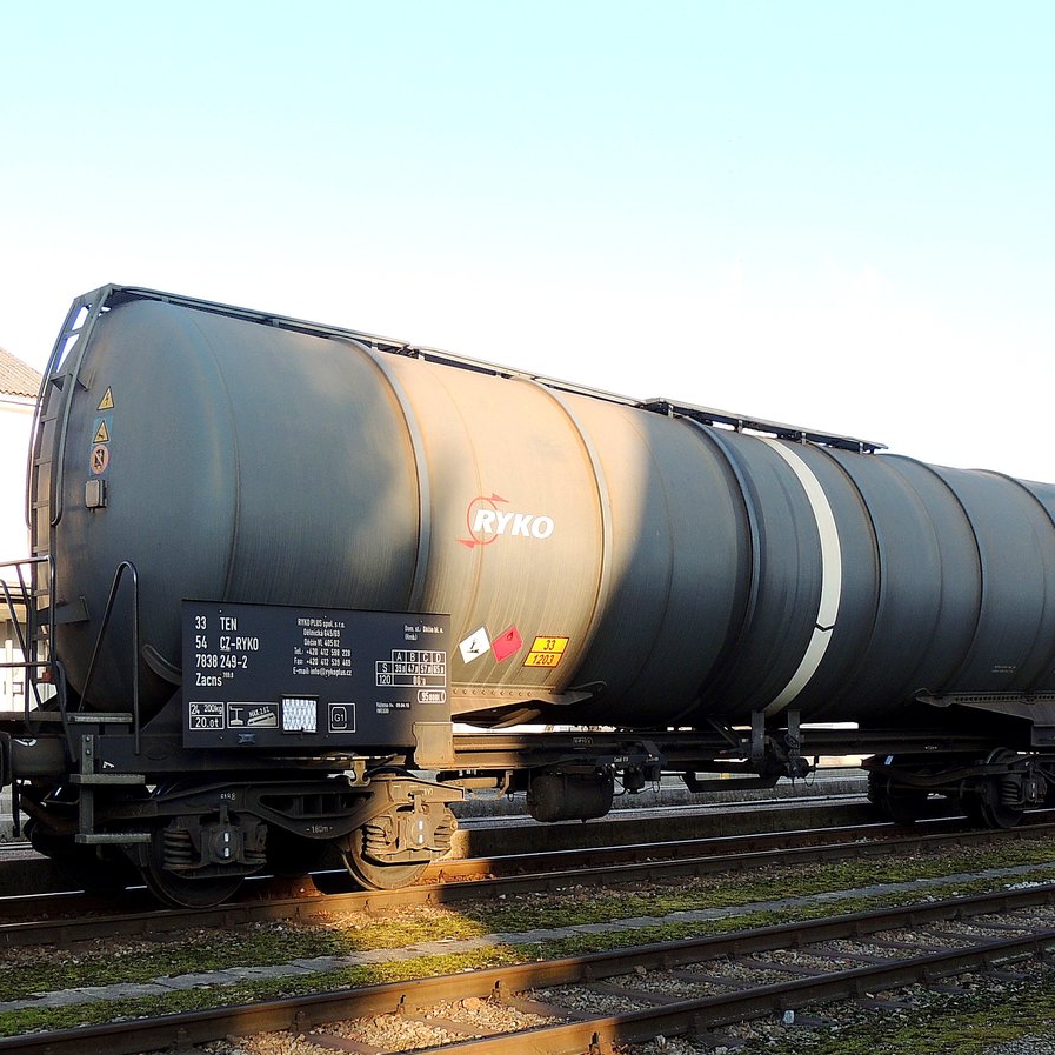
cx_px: 556
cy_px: 528
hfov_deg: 42.8
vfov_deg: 42.8
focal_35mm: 39
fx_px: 1345
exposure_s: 1/250
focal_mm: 5.8
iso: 100
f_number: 3.2
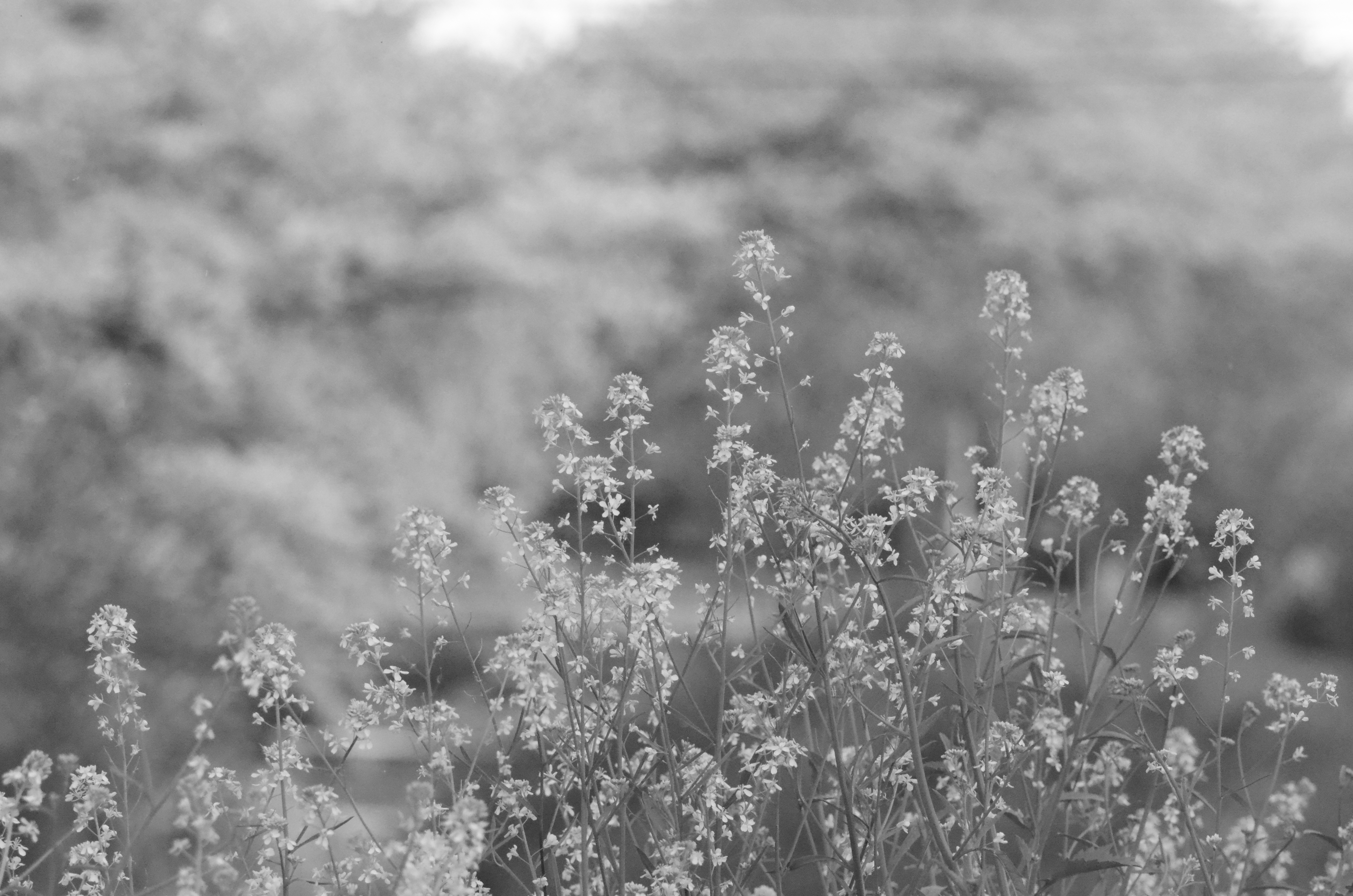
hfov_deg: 4.6
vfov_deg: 3.0
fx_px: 16877
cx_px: 676
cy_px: 448
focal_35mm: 450
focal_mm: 300
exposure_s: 1/1000
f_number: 11
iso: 6400
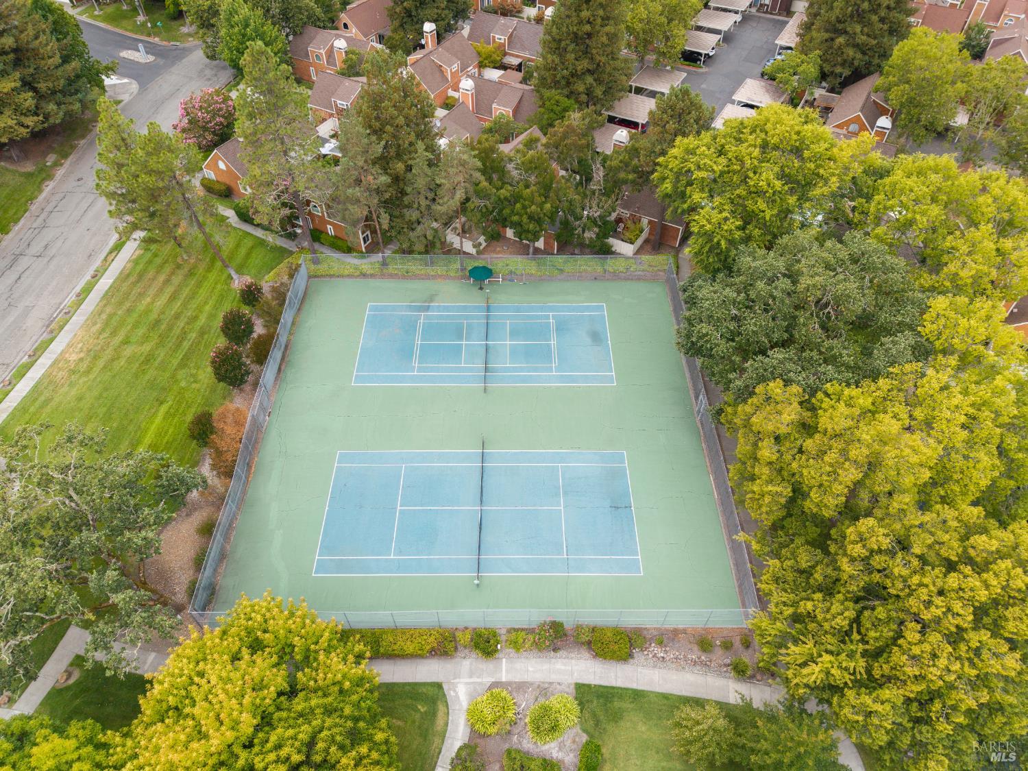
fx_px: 713
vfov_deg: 56.8
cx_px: 514
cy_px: 386
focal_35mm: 24
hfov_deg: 71.6
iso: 100
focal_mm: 8.67
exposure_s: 1/640
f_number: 1.8
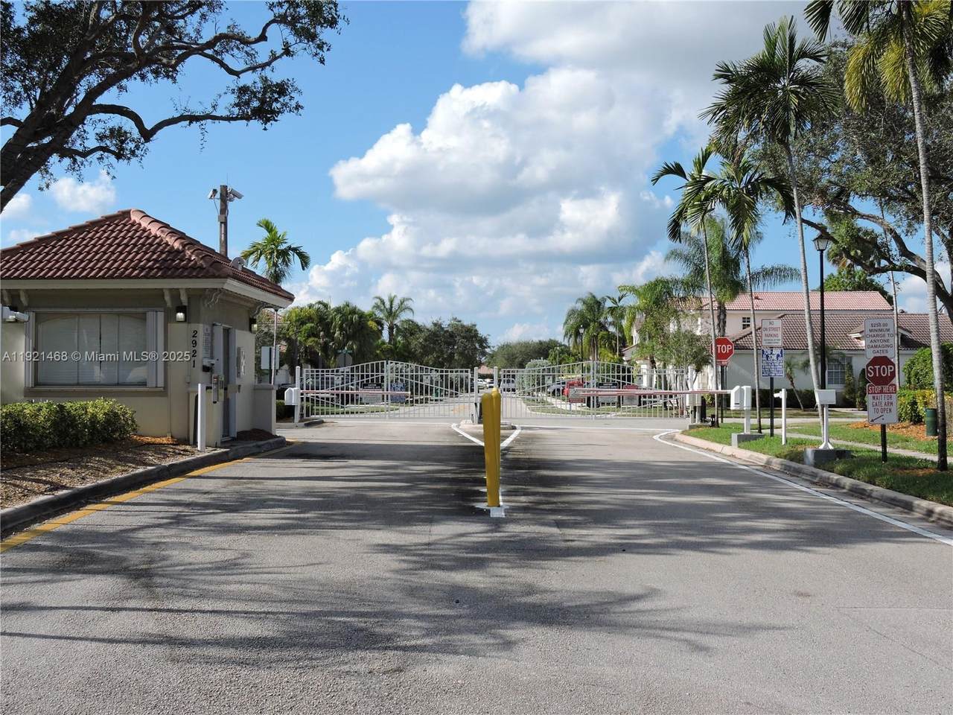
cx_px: 476
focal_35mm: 40
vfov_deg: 36.0
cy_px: 358
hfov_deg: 46.8
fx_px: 1101
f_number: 3.8
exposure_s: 1/1000
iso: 100
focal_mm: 7.2
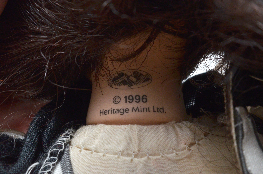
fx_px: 306
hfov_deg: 46.5
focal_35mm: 42
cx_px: 132
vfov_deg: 31.8
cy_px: 87
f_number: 14
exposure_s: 1/250
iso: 800
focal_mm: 28
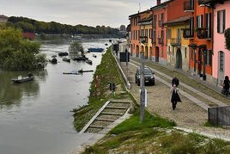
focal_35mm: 56
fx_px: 358
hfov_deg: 35.6
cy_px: 36
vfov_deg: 23.9
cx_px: 112
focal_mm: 17
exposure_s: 1/320
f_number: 8
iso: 320
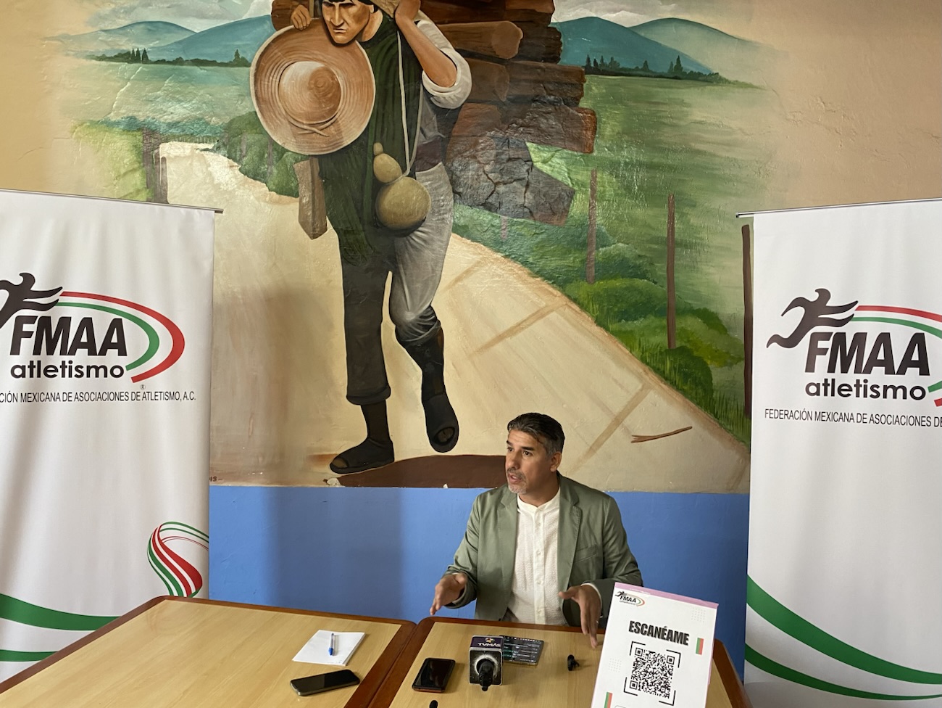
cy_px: 354
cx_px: 471
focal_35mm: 26
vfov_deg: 53.1
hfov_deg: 67.3
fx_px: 708
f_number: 1.8
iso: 160
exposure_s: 1/60
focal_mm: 4.25
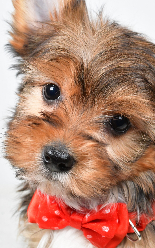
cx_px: 107
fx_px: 399
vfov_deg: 34.4
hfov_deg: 21.9
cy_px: 101
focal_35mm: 59
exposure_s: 1/400
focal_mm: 28
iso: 4000
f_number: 11
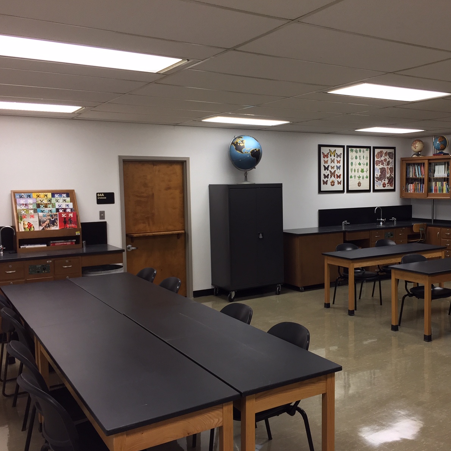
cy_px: 224
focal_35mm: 35
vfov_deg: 47.2
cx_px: 297
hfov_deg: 46.6
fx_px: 516
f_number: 2.2
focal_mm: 4.15
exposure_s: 1/30
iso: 50
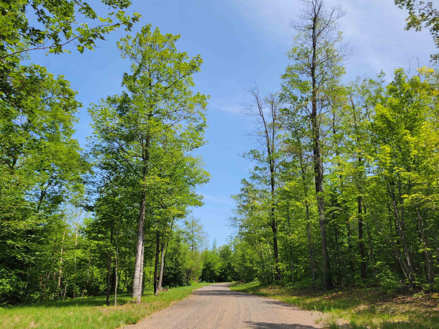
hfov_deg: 67.3
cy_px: 164
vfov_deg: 53.1
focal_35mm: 26
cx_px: 220
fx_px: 330
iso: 40
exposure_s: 1/1967
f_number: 1.8
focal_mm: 5.4
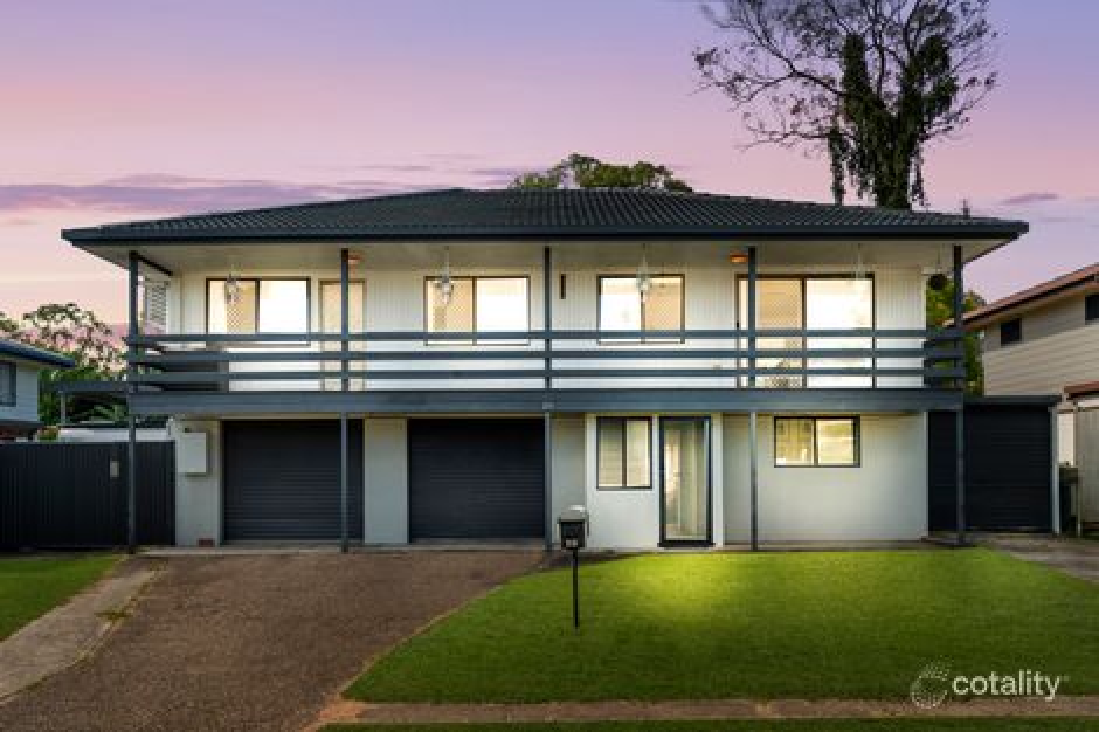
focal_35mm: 34
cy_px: 366
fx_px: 1038
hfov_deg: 55.8
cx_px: 550
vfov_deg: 38.9
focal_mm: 34
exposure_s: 1/40
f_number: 7.1
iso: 160
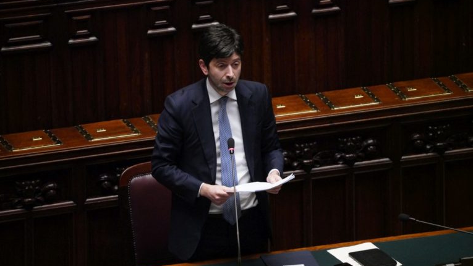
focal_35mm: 421
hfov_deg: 5.1
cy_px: 131
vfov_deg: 2.9
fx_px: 5279
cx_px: 236
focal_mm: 400
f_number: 5.6
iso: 12800
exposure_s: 1/160
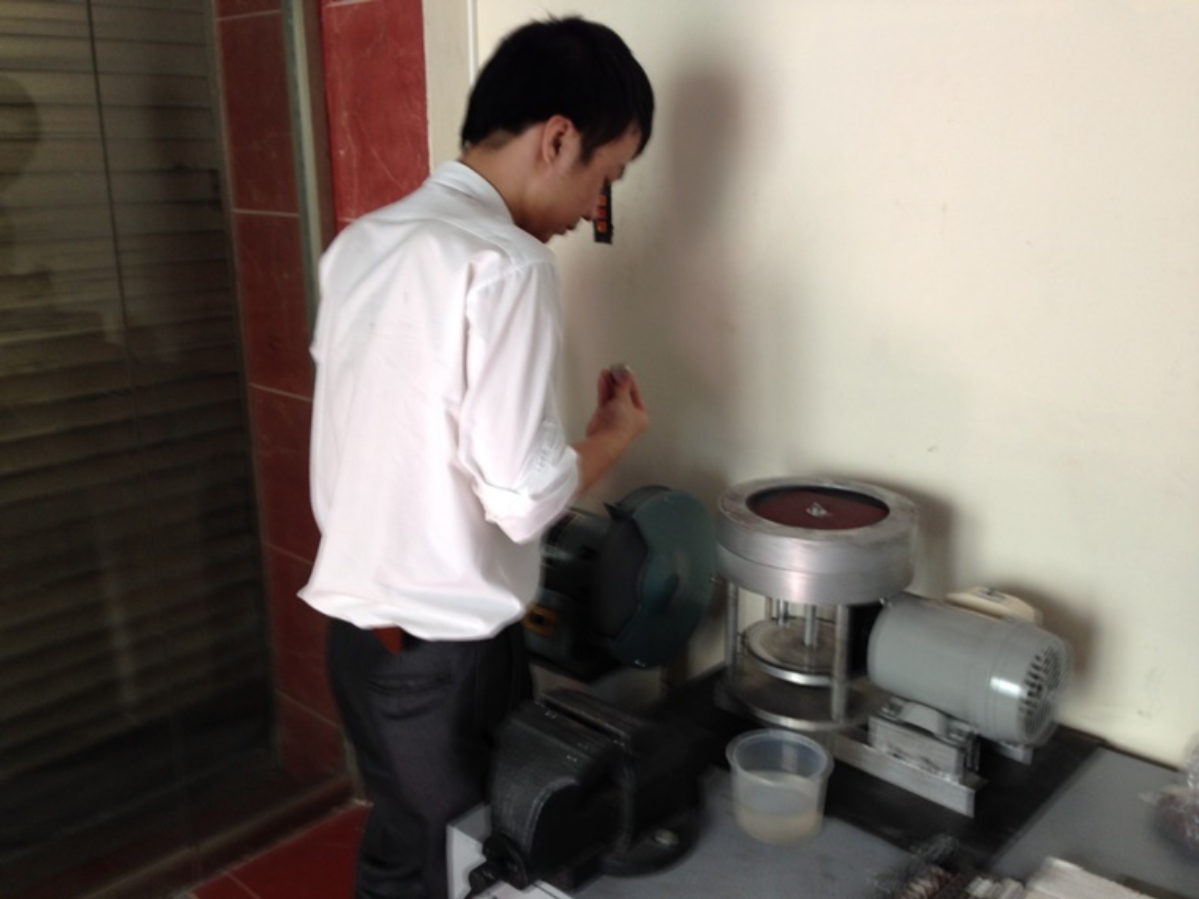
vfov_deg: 42.9
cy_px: 450
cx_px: 600
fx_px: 1143
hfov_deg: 55.4
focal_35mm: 33
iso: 50
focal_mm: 4.12
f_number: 2.4
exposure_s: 1/20
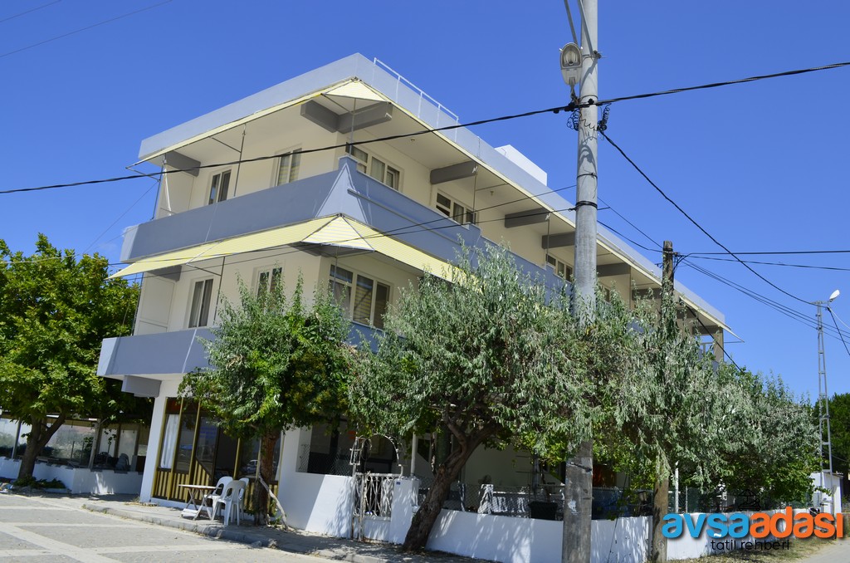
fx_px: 707
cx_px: 425
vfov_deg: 43.4
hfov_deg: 62.0
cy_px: 282
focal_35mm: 30
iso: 100
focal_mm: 20
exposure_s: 1/180
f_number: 11
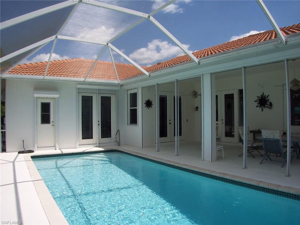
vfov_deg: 36.8
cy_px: 112
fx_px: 338
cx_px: 150
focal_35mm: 39
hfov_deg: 47.9
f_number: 4
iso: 100
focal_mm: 8
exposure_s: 1/1000
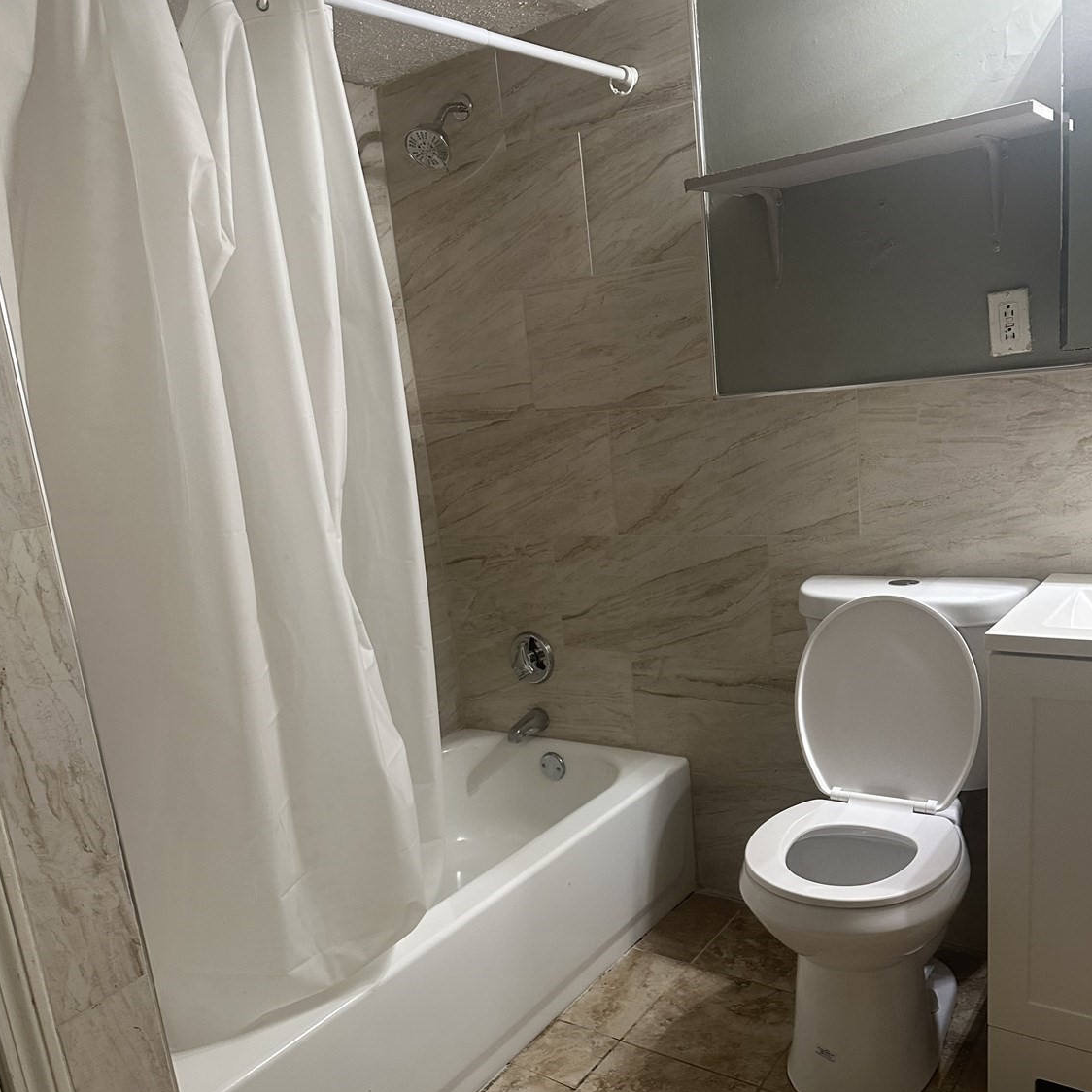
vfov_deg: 55.3
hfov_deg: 55.6
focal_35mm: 29
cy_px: 636
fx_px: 1035
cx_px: 550
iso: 320
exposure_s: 1/60
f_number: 1.78
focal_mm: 6.86
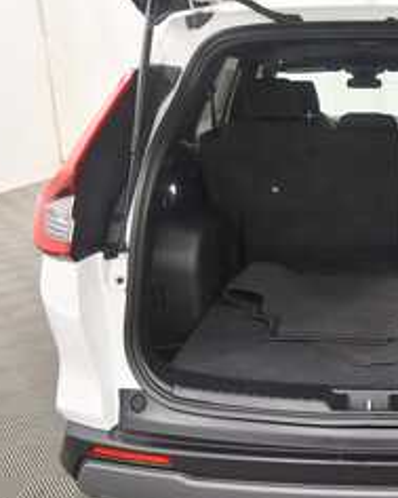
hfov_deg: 39.4
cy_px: 240
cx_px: 354
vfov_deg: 51.5
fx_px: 515
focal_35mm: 35
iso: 1250
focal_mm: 15
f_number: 5
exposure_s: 1/125
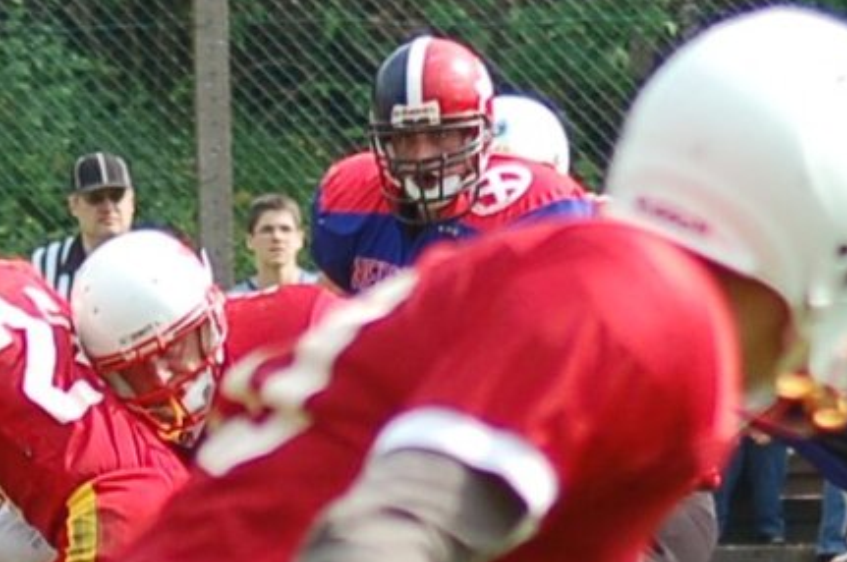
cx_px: 700
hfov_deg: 2.8
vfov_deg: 1.9
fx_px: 17092
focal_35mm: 728
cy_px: 422
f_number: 4.2
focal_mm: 95
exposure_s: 1/1000
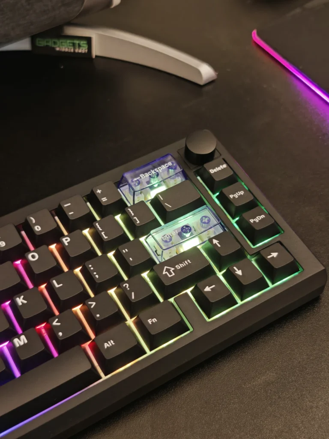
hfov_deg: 30.3
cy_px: 220
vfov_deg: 39.7
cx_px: 164
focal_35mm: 48
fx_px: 608
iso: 160
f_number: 1.4
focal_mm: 6.83
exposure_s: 1/50
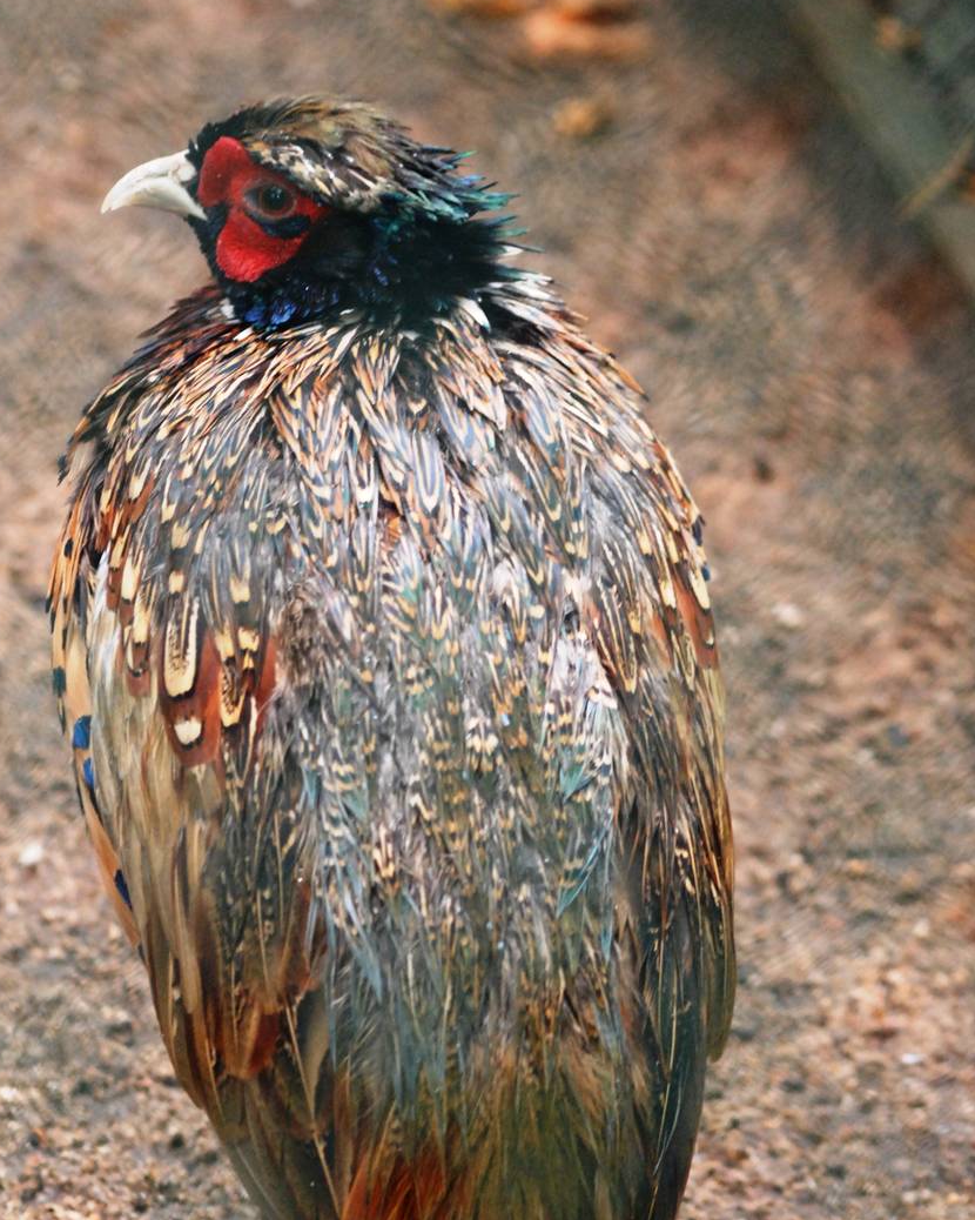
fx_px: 8623
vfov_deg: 8.1
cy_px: 677
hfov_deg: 6.5
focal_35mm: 239
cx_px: 404
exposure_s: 1/60
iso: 1000
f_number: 5
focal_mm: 110
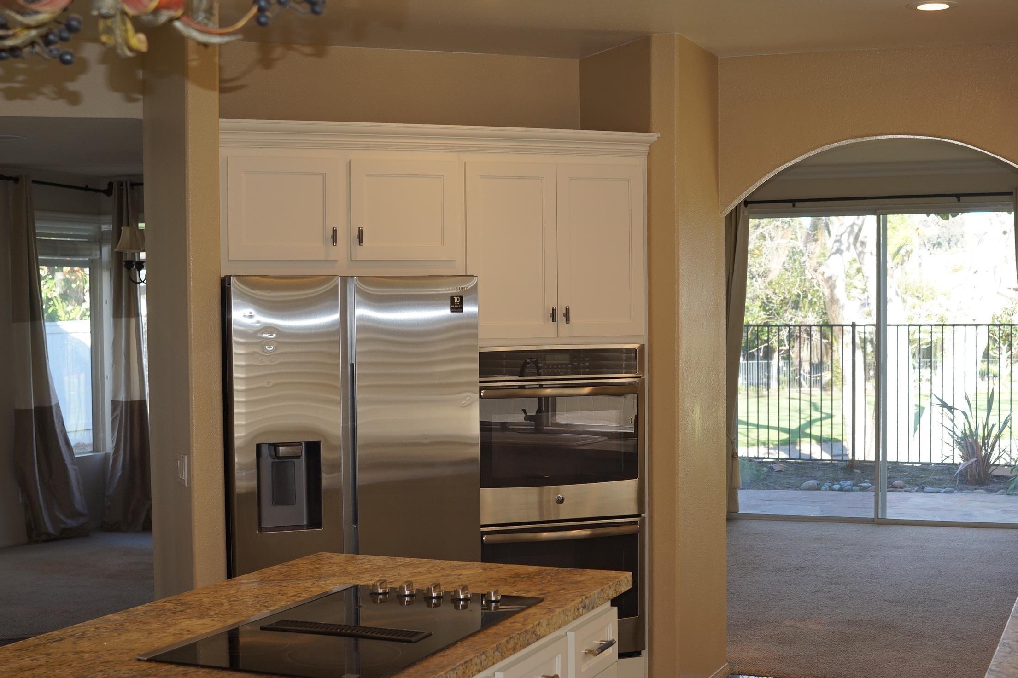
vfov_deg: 25.9
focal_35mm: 52
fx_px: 1470
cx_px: 525
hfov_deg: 38.2
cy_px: 415
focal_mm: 28
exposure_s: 1/160
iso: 250
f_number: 4
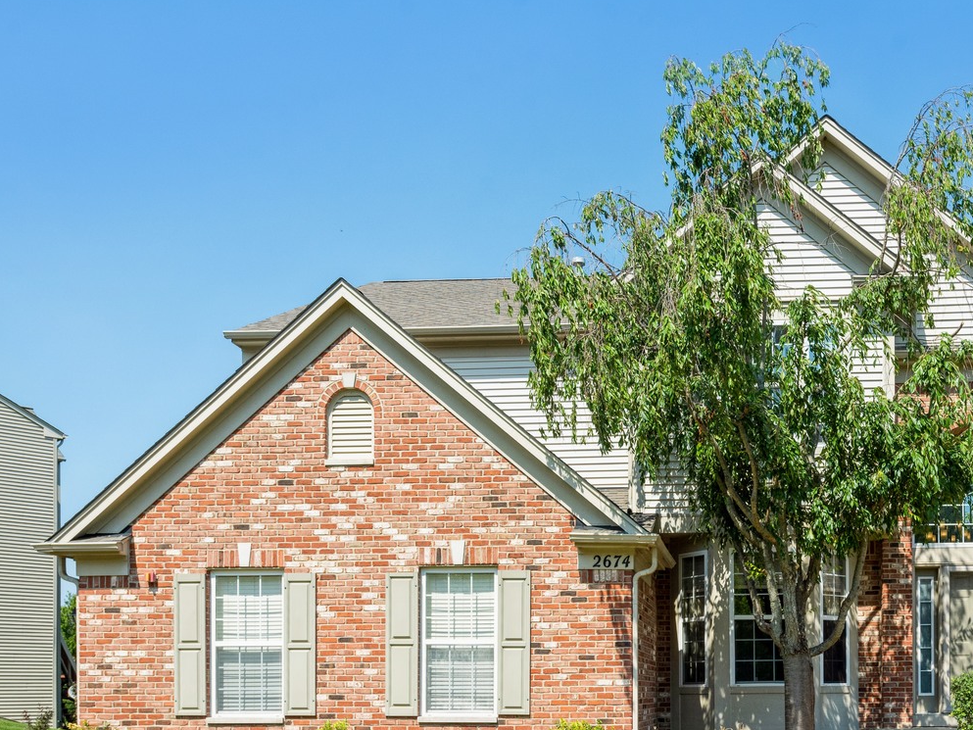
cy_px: 477
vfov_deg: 30.7
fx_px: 1321
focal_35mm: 47
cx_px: 695
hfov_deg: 39.6
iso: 400
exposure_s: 1/800
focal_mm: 30
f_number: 8
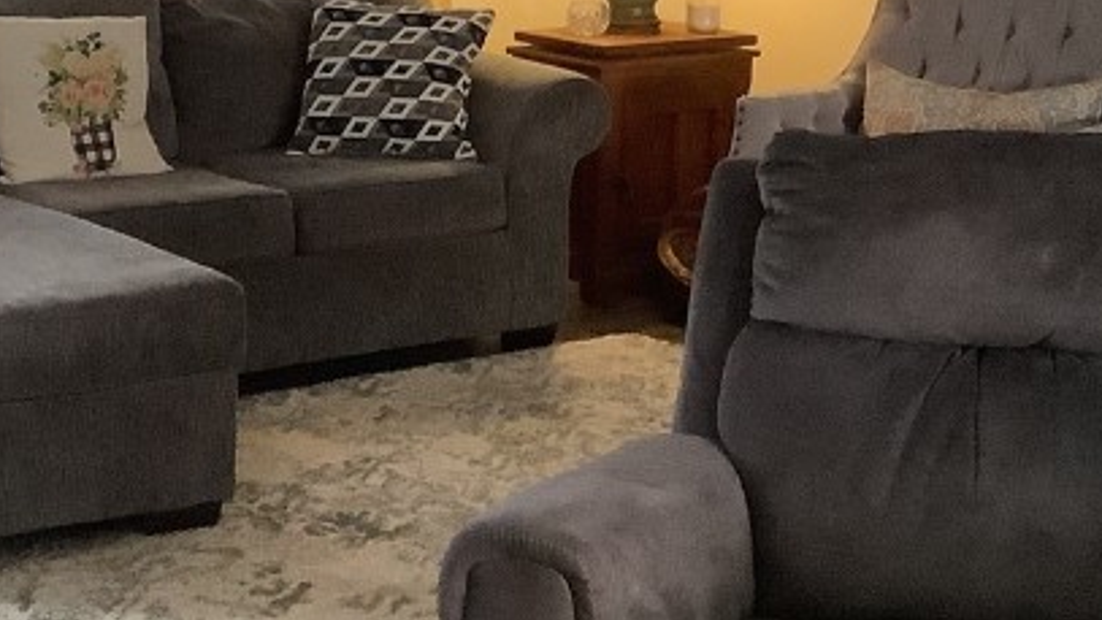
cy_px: 192
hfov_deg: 25.0
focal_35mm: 85
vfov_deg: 14.2
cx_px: 449
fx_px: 2484
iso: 400
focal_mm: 3.3
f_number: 2.4
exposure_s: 1/33
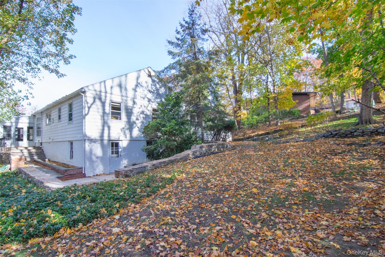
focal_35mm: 16
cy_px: 128
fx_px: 176
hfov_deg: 95.0
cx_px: 192
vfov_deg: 72.0
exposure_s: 1/125
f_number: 11
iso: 640
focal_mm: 11
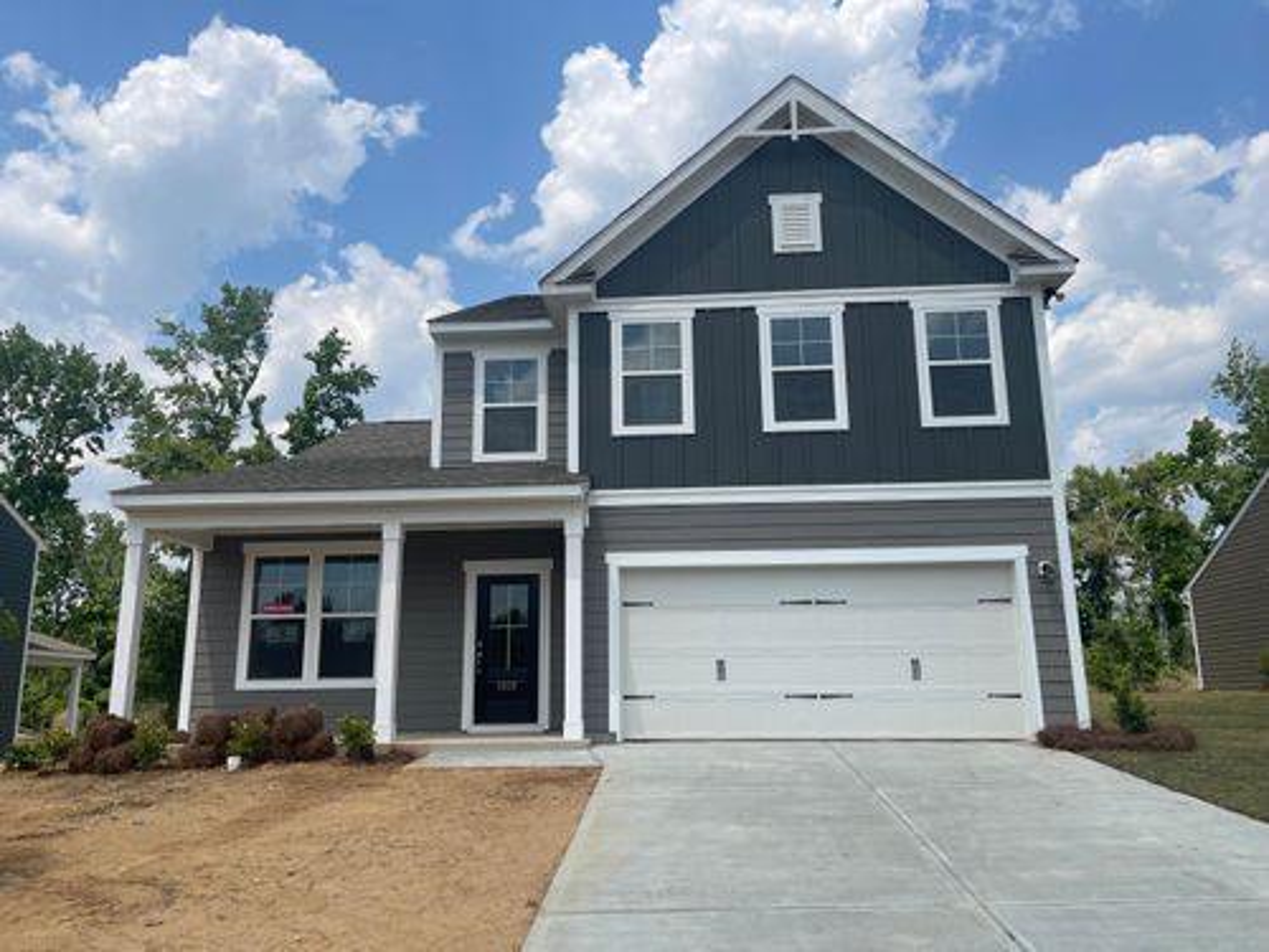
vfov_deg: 54.9
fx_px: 916
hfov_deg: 69.4
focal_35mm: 25
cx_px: 634
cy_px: 476
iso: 32
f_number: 1.6
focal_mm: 5.1
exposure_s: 1/5376
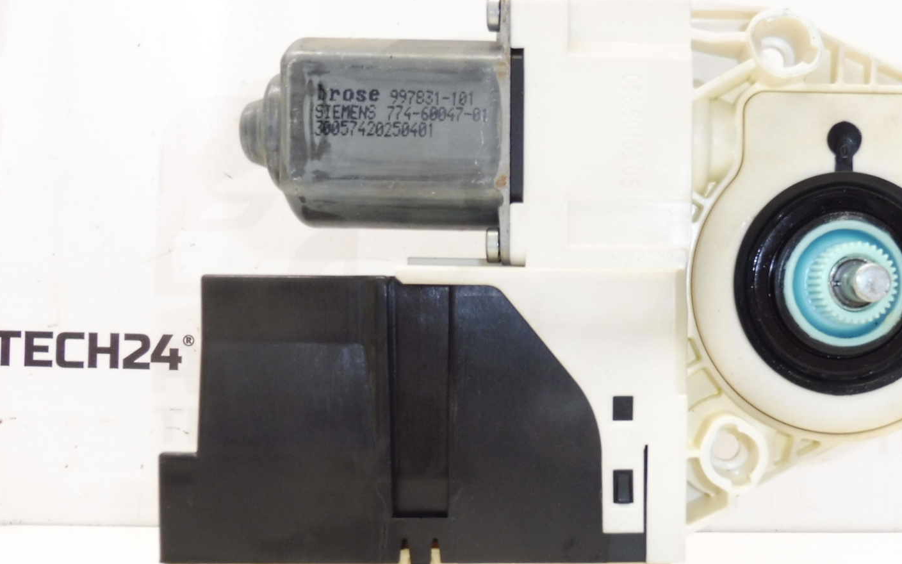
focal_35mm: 37
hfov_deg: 51.2
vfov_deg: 34.4
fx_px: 910
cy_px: 329
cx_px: 643
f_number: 3.5
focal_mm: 4.3
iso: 200
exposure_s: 1/60
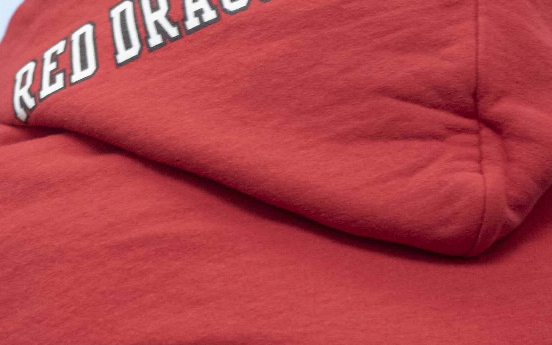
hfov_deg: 2.8
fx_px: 11132
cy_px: 43
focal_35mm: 740
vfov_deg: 1.8
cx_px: 119
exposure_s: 1/125
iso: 800
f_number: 2.8
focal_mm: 200
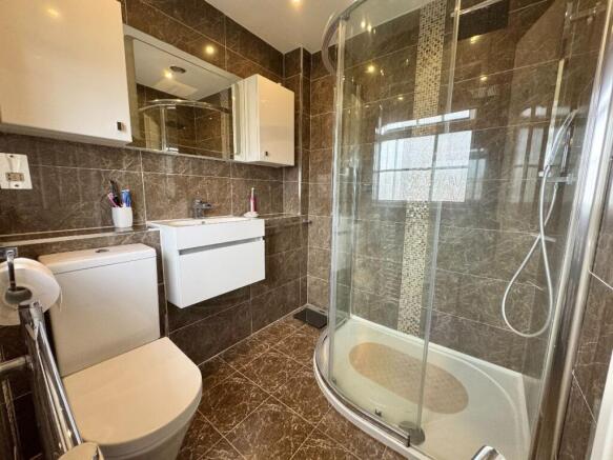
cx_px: 306
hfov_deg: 102.1
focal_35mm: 14
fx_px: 248
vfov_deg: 85.7
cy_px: 230
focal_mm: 2.22
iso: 200
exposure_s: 1/99
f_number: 2.2
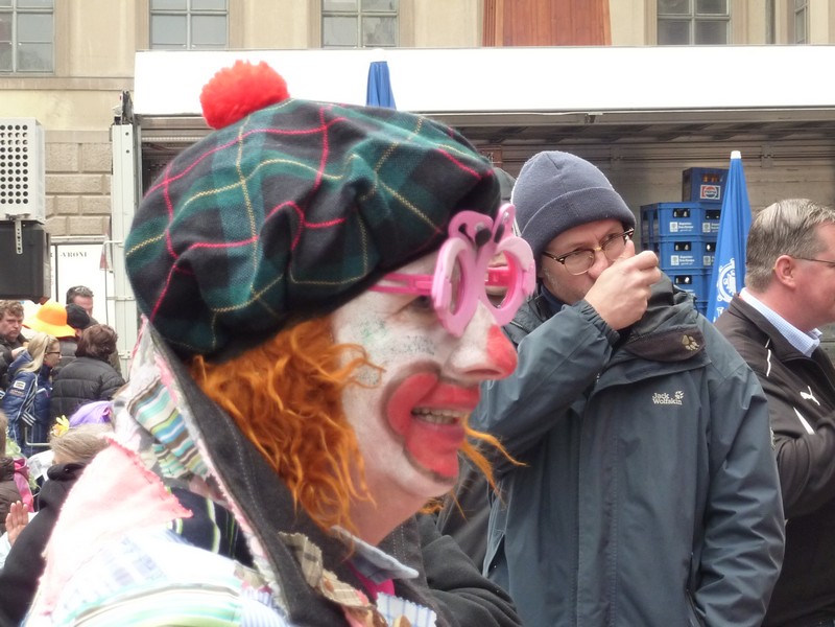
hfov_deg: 21.8
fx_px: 2171
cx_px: 418
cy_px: 314
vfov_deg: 16.4
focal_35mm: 90
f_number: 4
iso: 250
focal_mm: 10.3
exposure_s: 1/80
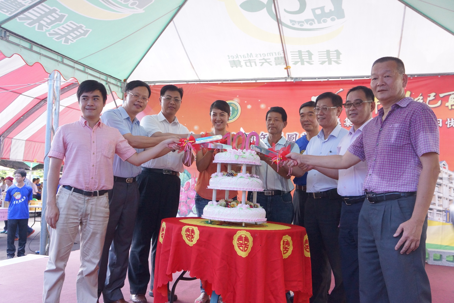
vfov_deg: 40.0
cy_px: 152
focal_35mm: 33
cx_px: 227
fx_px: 416
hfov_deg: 57.2
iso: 1600
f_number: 4
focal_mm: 22
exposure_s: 1/125
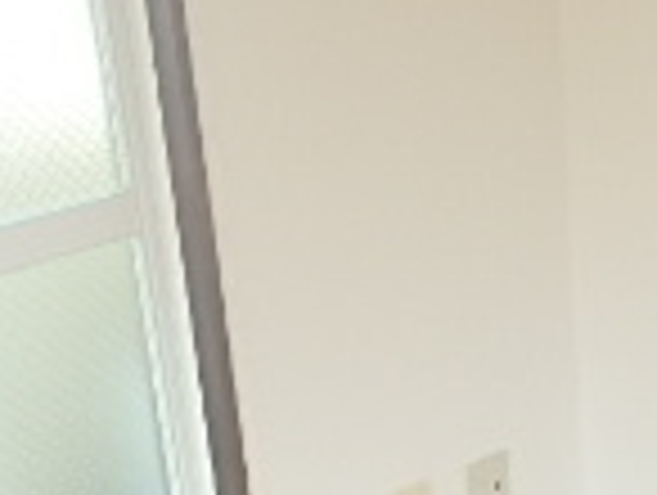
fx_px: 1749
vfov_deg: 15.4
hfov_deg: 20.8
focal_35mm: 92
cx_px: 598
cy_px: 639
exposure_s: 1/60
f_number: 3.5
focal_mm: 3.7
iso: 160
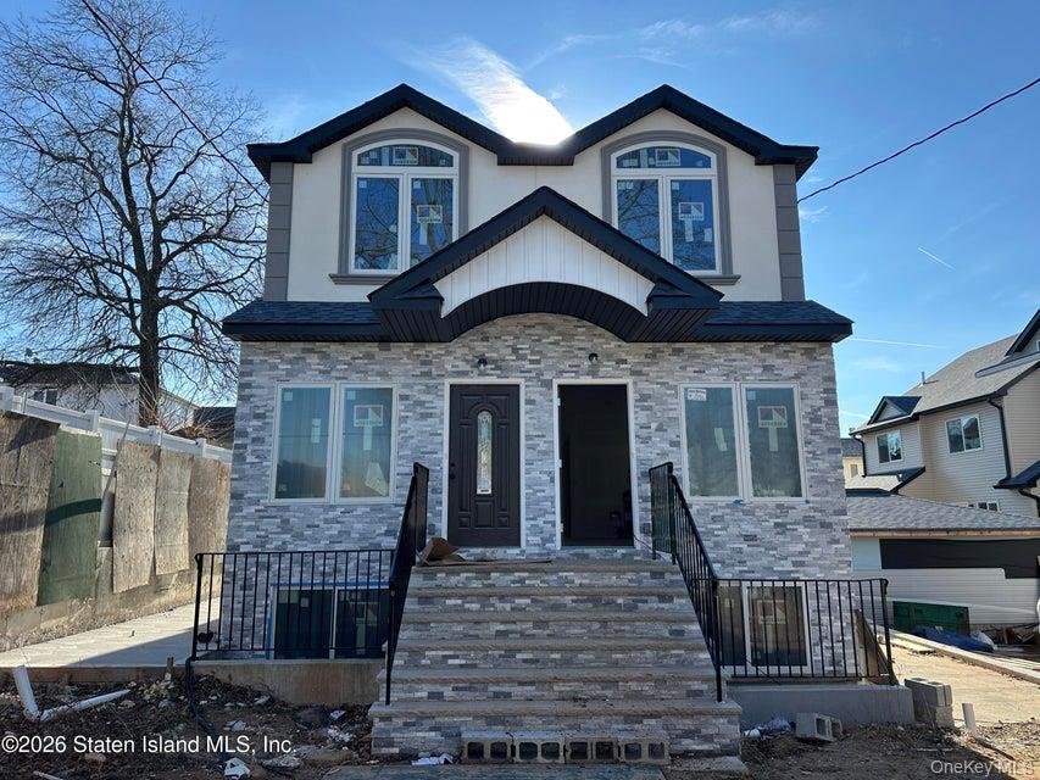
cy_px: 390
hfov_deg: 71.6
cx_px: 520
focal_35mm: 24
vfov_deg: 56.8
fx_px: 721
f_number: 1.78
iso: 80
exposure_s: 1/2028
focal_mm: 6.86
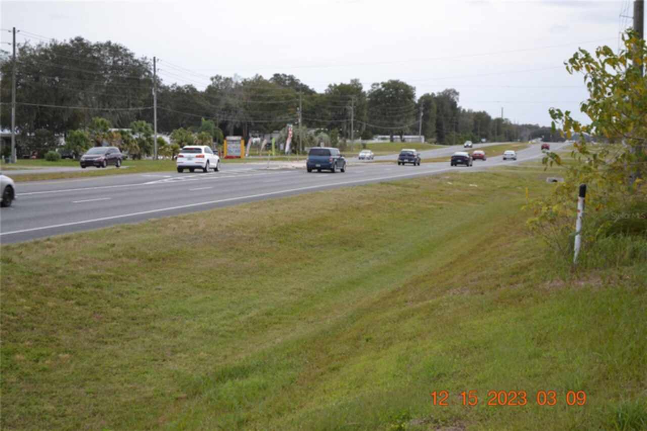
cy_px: 216
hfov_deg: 29.3
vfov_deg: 19.7
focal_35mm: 69
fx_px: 1239
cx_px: 324
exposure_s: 1/160
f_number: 6.3
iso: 100
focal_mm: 46
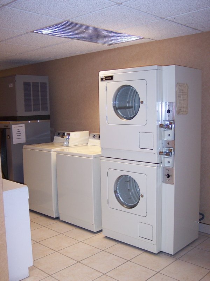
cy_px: 140
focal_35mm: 38
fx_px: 307
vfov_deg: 49.0
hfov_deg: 37.7
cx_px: 105
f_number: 2.8
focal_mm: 8
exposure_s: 1/30
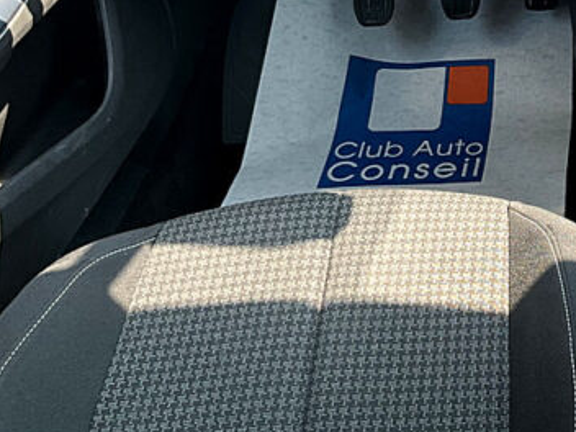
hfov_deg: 26.9
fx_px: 1098
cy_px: -10
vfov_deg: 21.4
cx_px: 640
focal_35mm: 66
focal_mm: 3
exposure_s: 1/122
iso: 25
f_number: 1.8
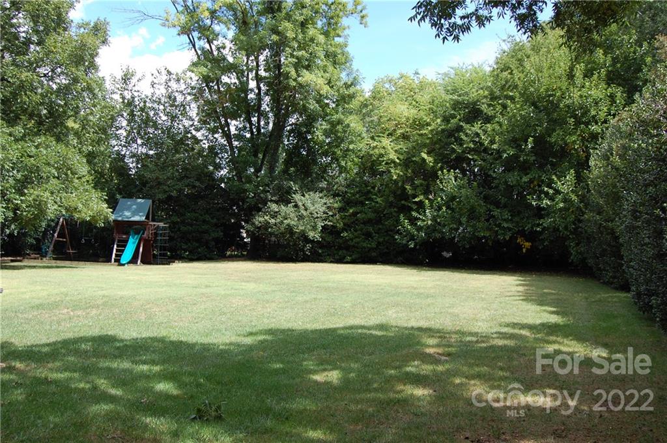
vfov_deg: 39.9
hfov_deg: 57.3
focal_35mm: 33
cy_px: 222
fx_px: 611
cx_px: 334
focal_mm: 22
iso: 200
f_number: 7.1
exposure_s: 1/200
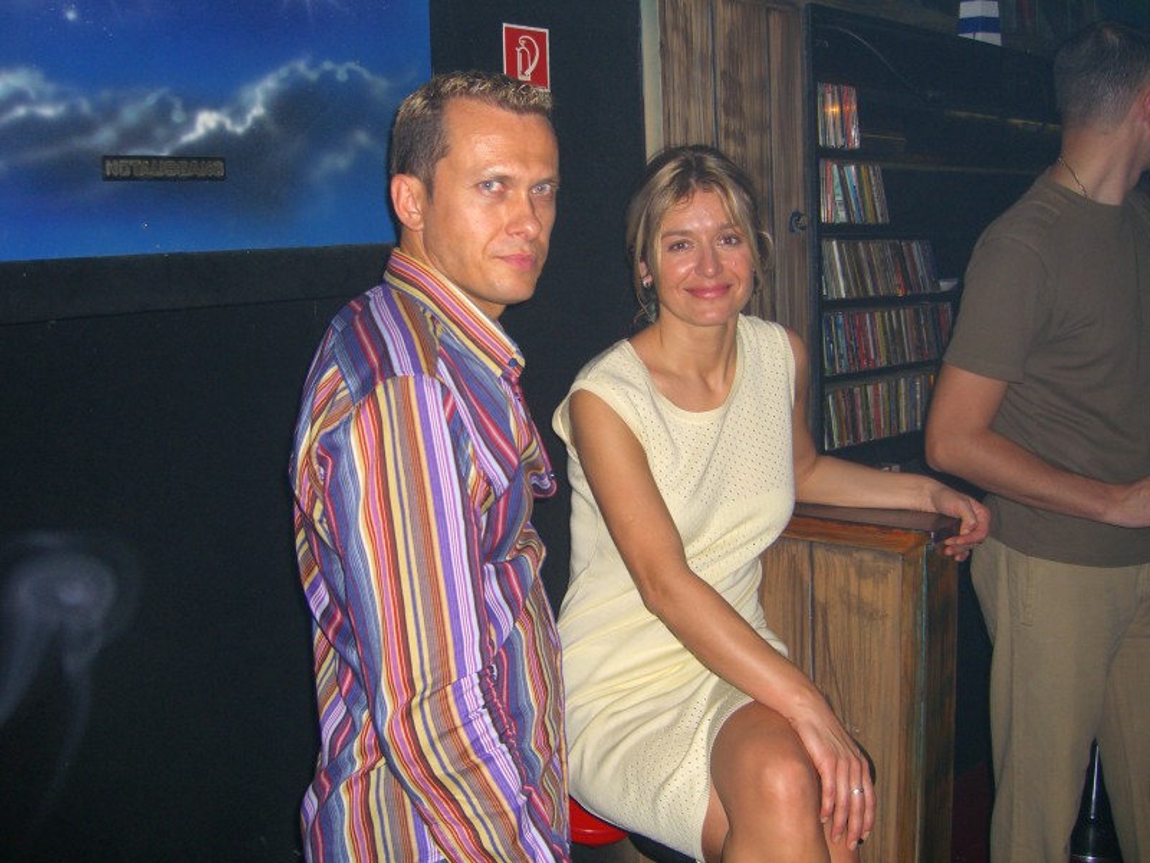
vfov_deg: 37.7
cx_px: 575
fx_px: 1262
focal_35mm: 38
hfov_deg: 49.0
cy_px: 432
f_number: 2.8
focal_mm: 7.9
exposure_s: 1/60
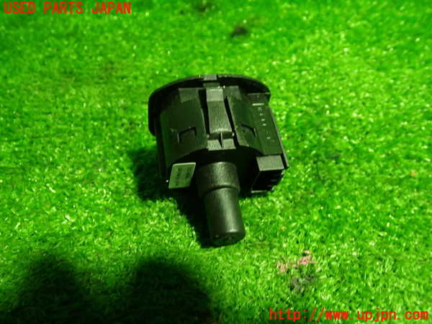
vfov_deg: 46.8
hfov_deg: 60.0
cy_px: 162
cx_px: 216
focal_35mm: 30
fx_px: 374
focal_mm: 5.4
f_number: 2.3
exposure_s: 1/30
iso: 500
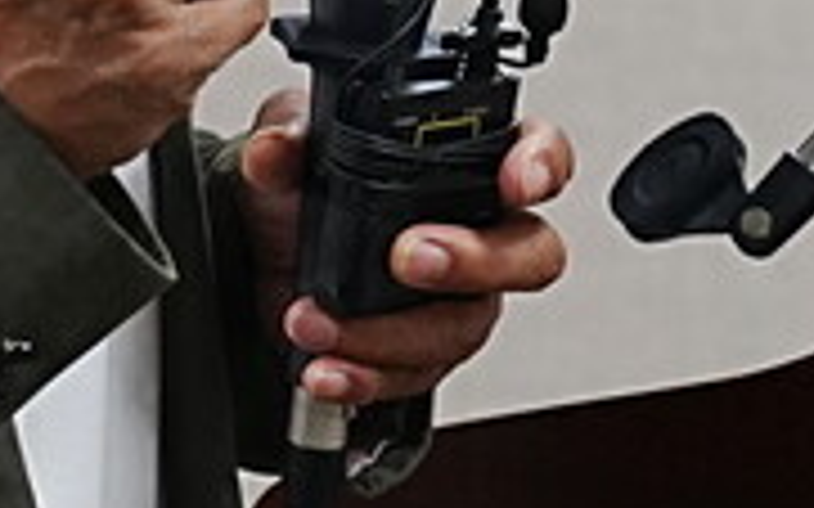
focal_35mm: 569
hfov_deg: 3.7
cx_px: 454
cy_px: -472
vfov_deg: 2.3
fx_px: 12619
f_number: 4
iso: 1000
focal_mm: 70
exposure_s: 1/125
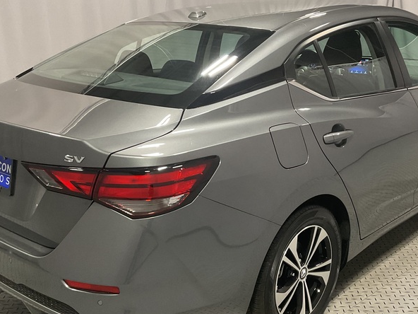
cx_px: 223
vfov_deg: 30.9
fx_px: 568
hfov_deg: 40.4
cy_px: 171
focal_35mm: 47
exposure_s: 1/60
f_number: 1.8
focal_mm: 3
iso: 80
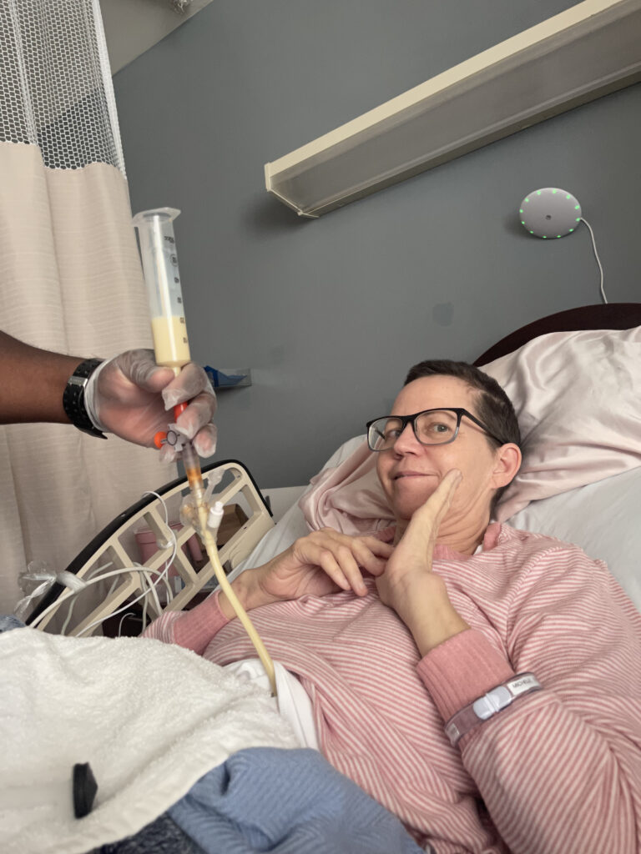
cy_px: 427
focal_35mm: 26
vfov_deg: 67.3
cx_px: 320
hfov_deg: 53.1
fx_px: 642
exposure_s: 1/60
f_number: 1.6
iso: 200
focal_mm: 5.1
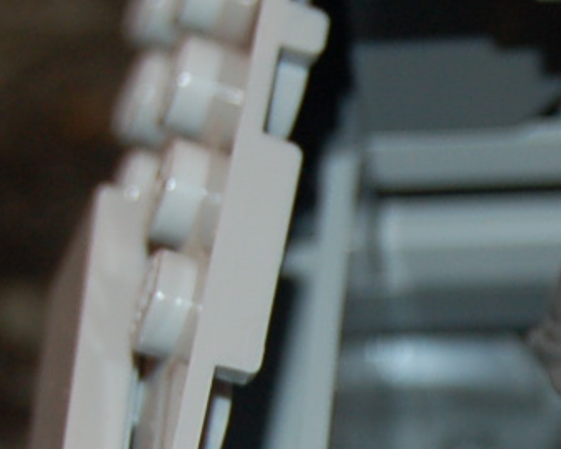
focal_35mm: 287
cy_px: 601
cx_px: 690
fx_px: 4764
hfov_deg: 6.7
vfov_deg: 5.4
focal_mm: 46
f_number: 5.3
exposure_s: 1/60
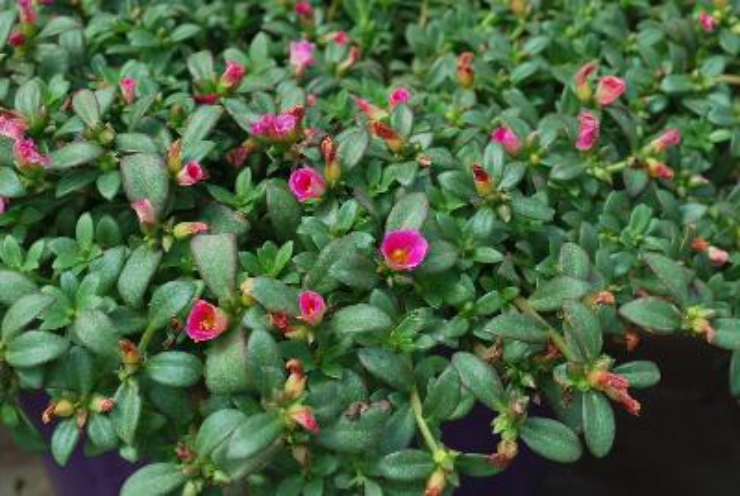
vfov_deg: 18.2
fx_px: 1544
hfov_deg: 27.0
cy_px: 248
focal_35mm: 75
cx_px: 370
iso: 100
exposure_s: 1/60
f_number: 8
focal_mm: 50
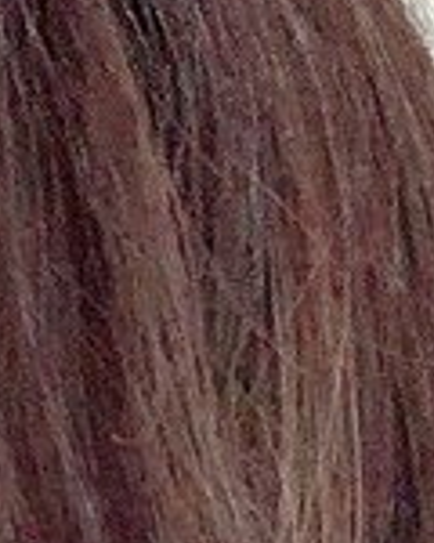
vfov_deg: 10.8
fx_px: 2681
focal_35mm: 167
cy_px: 988
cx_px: -322
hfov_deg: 8.9
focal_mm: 2.87
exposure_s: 1/60
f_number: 2.2
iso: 125
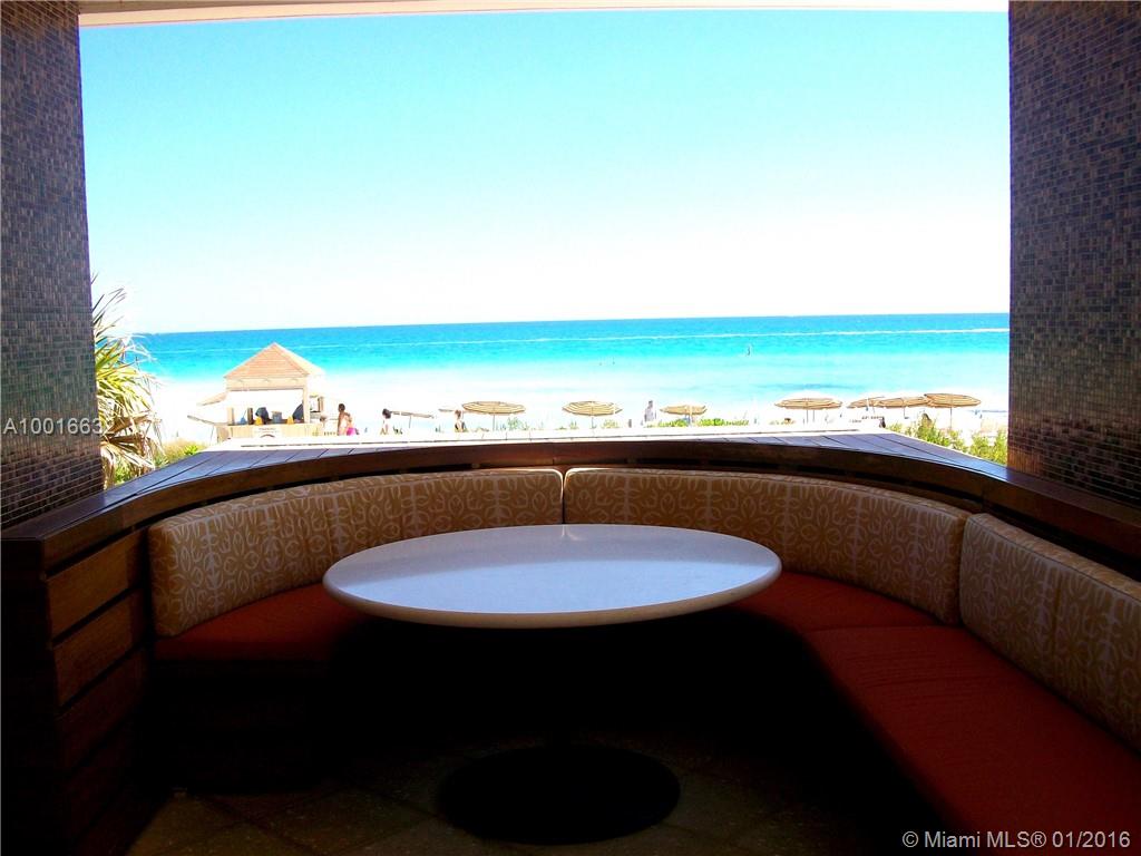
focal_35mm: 34
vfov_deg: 41.8
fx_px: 1121
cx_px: 570
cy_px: 428
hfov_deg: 54.0
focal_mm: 5.7
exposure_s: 1/227
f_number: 5.5
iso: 80
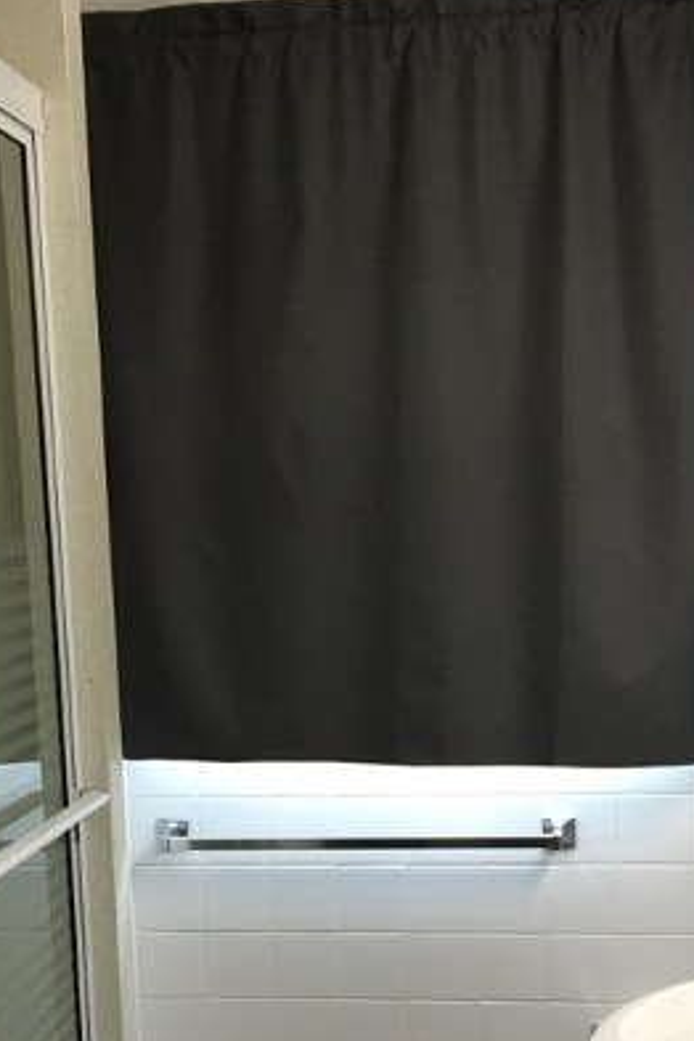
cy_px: 818
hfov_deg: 23.0
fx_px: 1706
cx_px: 305
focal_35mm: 59
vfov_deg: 33.1
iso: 64
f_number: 2.2
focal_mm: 4.15
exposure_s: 1/30
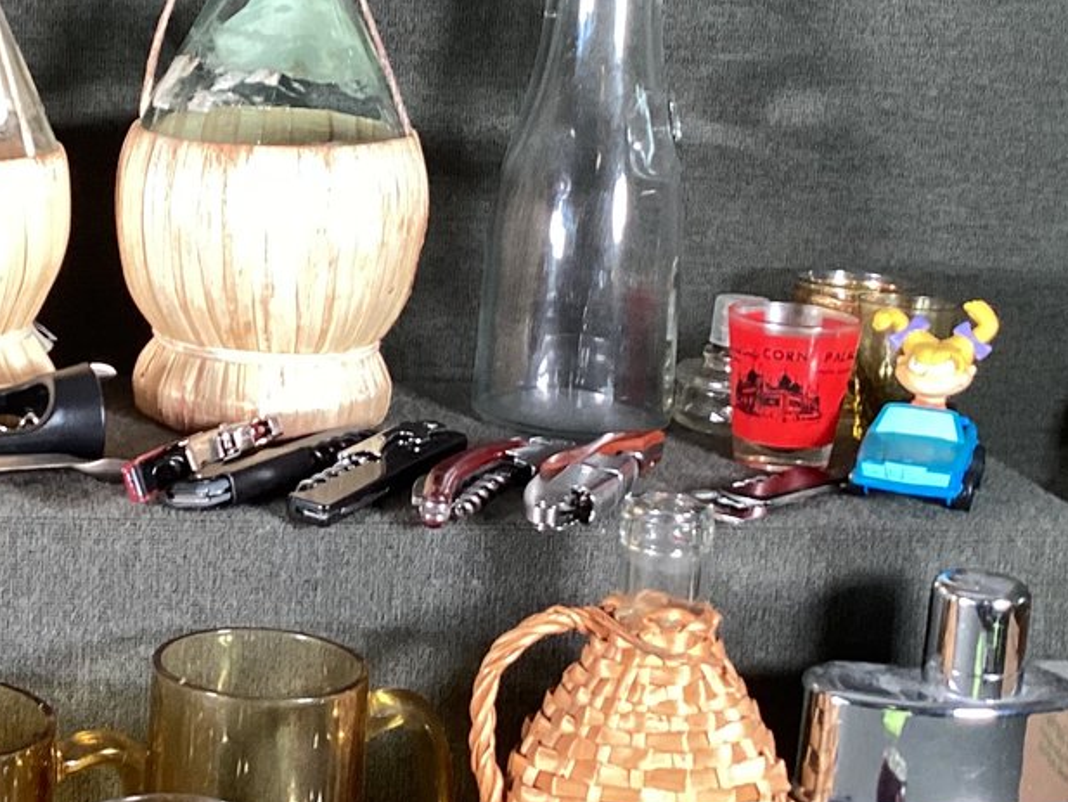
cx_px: 155
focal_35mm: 76
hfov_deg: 25.1
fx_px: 2345
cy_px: 339
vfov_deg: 19.4
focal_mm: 3.3
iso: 100
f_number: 2.4
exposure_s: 1/50
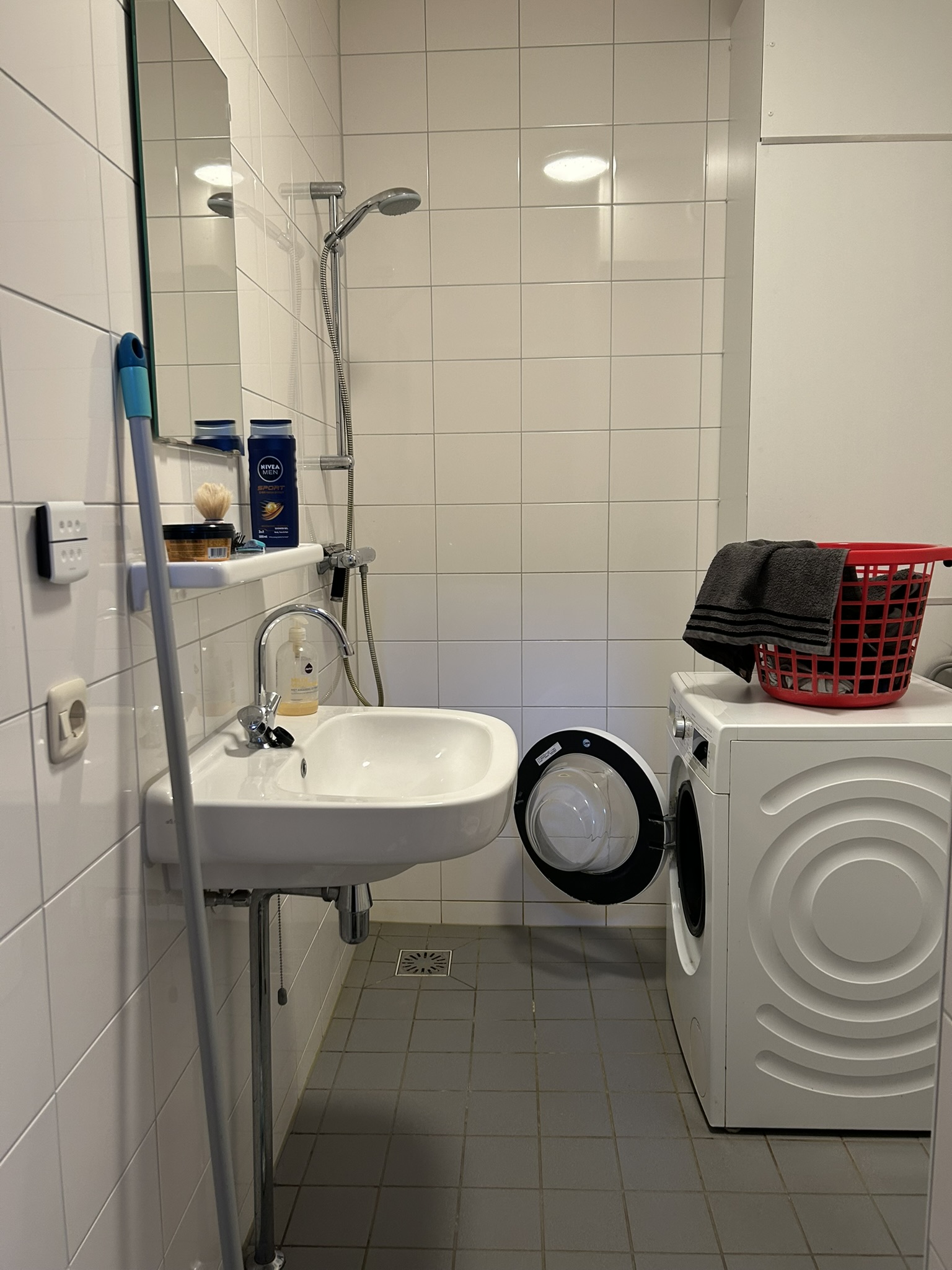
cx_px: 476
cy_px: 635
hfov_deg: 53.1
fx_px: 953
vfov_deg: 67.3
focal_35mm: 26
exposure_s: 1/50
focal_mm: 5.7
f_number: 1.5
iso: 100
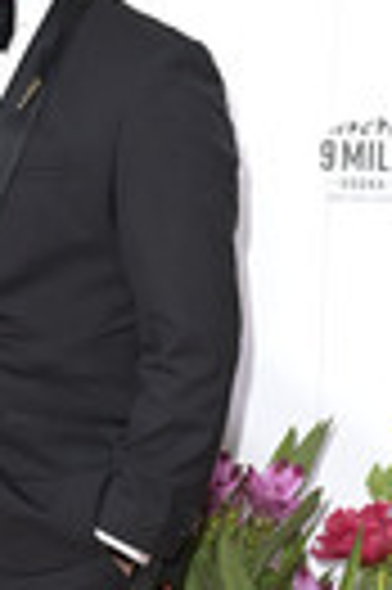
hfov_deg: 6.4
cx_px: -167
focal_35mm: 213
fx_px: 3488
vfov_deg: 9.6
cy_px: 518
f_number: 5
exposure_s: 1/250
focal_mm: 70
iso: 640
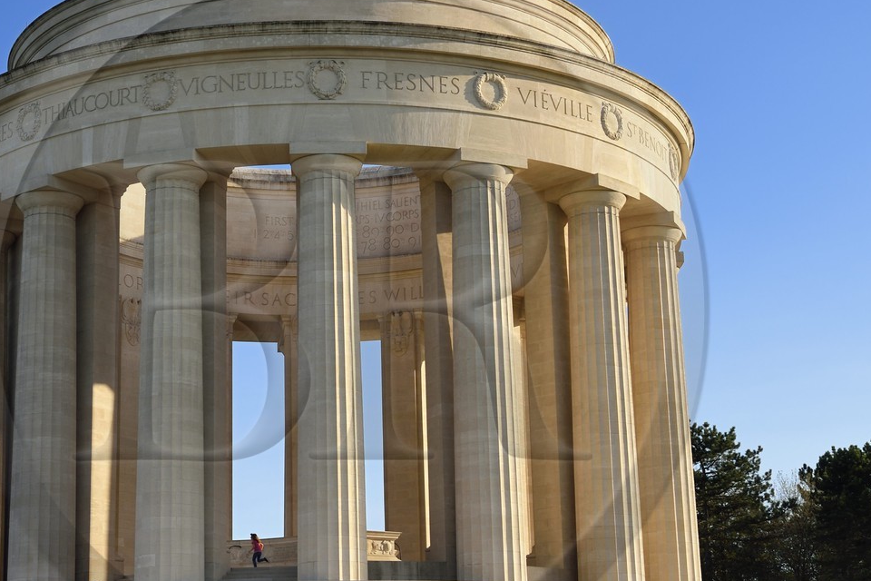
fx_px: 1935
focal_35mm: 80
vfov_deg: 17.1
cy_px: 312
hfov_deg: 25.3
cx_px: 329
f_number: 10
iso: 200
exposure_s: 1/320
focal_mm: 48
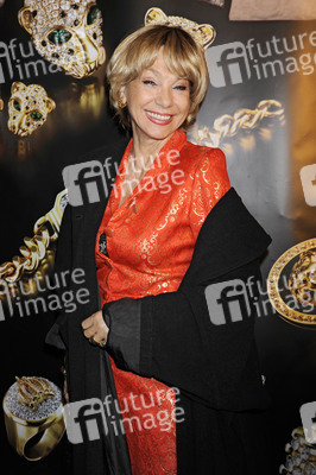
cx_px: 158
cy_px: 238
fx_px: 633
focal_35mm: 48
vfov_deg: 41.1
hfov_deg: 28.0
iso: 500
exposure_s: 1/100
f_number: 5.6
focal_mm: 48
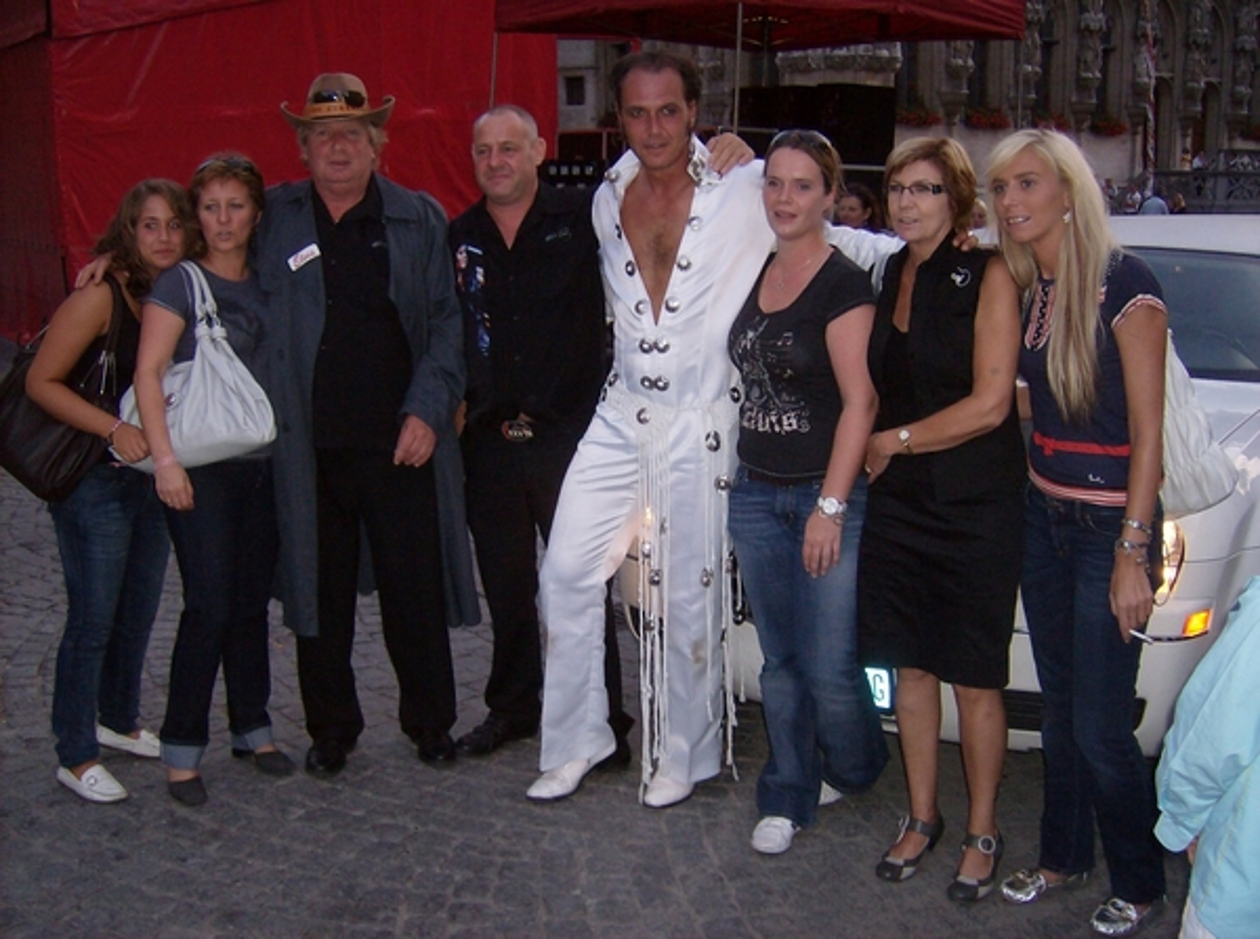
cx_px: 630
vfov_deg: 39.5
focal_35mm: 36
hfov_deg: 51.5
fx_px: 1307
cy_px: 470
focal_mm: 6
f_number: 2.8
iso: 200
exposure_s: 1/60
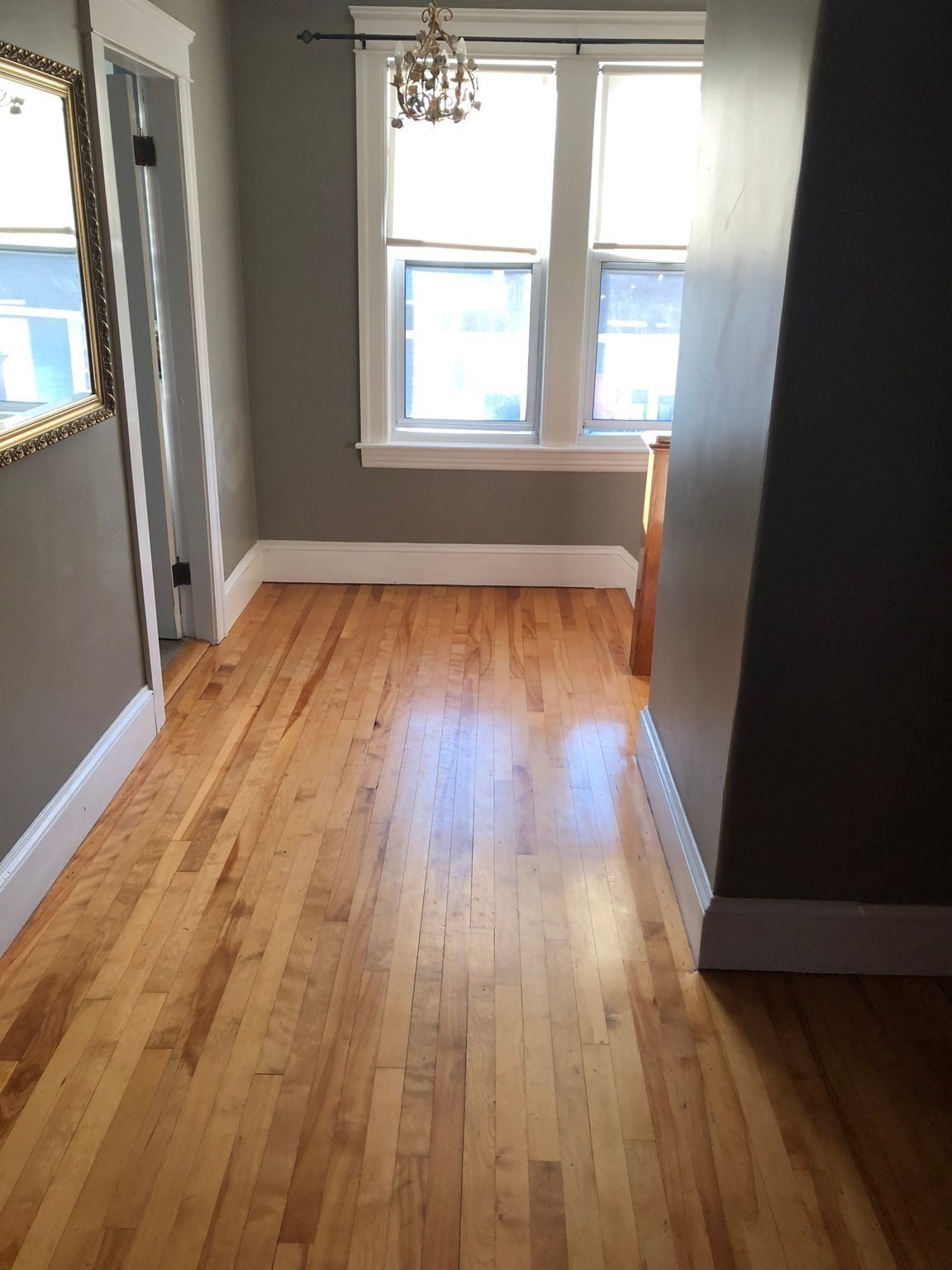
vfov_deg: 63.4
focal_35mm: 28
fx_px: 1027
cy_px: 635
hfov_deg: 49.7
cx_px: 476
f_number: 1.8
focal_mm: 3.99
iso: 20
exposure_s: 1/30
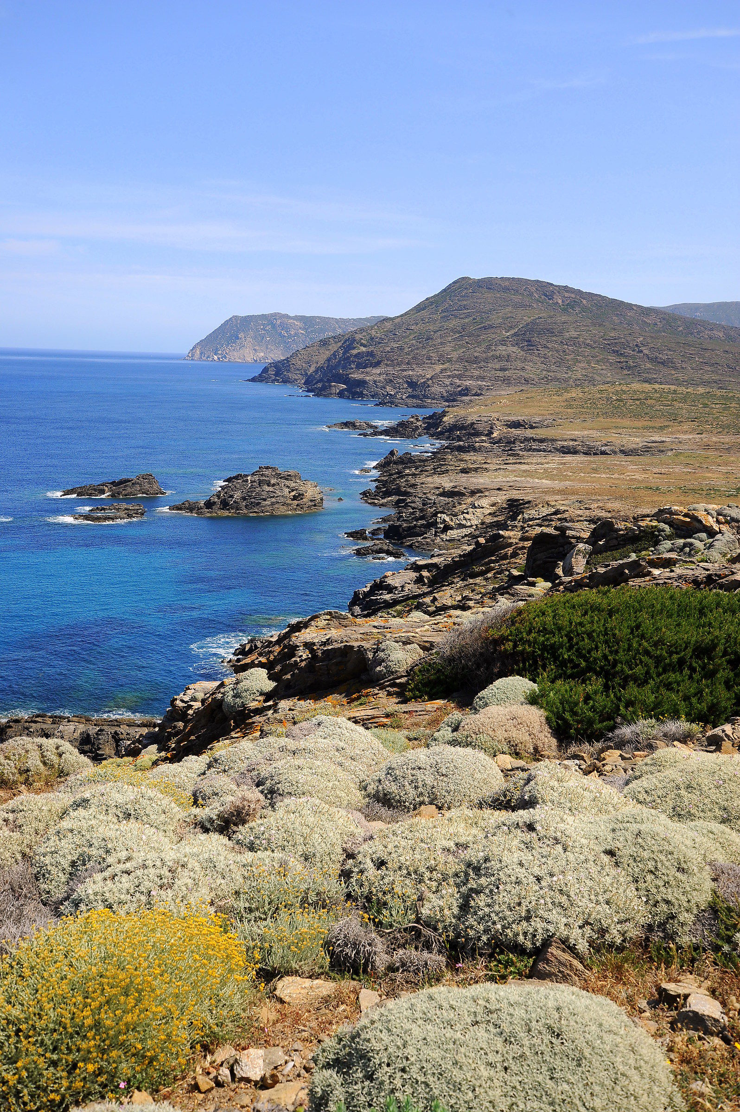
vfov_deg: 54.5
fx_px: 1081
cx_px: 370
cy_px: 556
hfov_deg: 37.8
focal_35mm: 35
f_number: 11
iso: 400
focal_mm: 35
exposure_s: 1/500
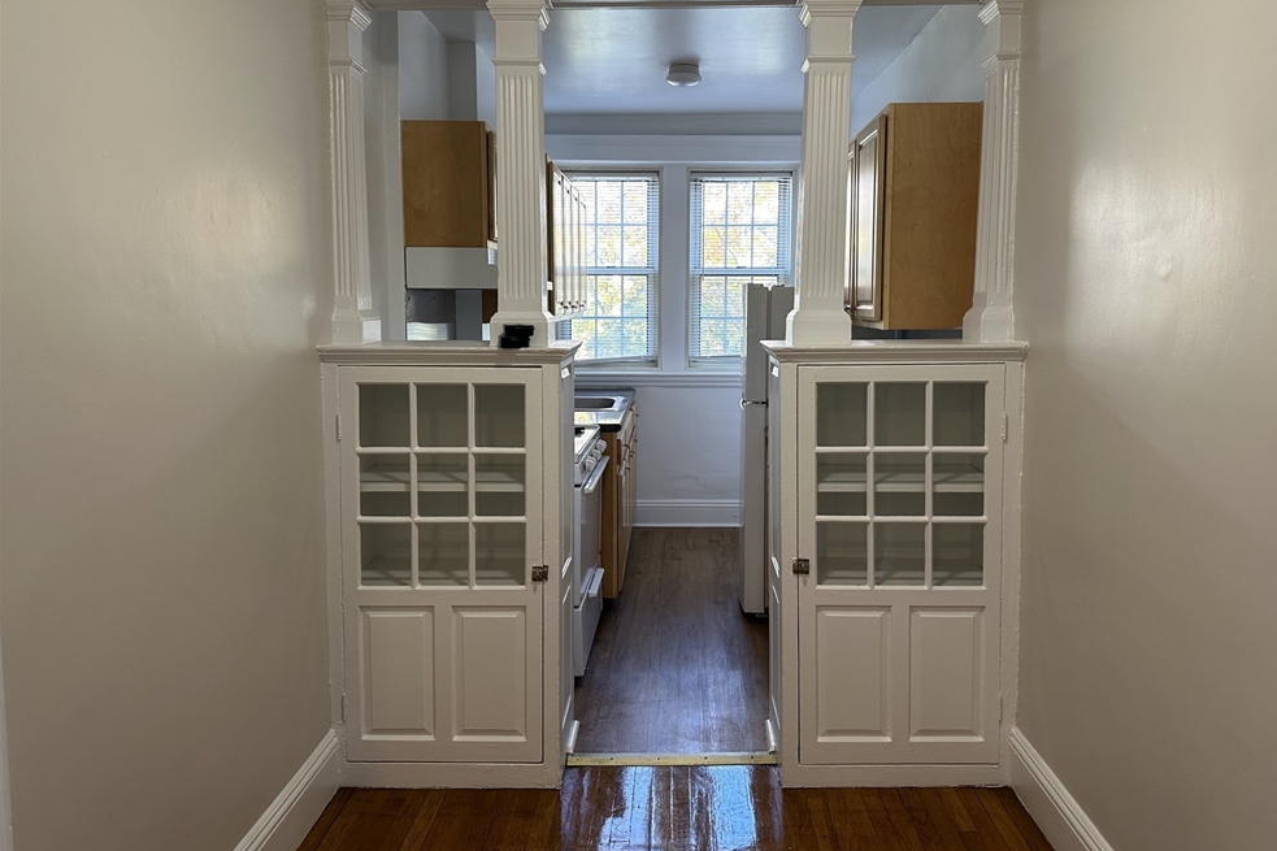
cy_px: 366
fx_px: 922
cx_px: 664
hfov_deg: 69.4
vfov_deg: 49.4
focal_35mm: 26
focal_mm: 6.86
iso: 125
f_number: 1.78
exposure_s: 1/60
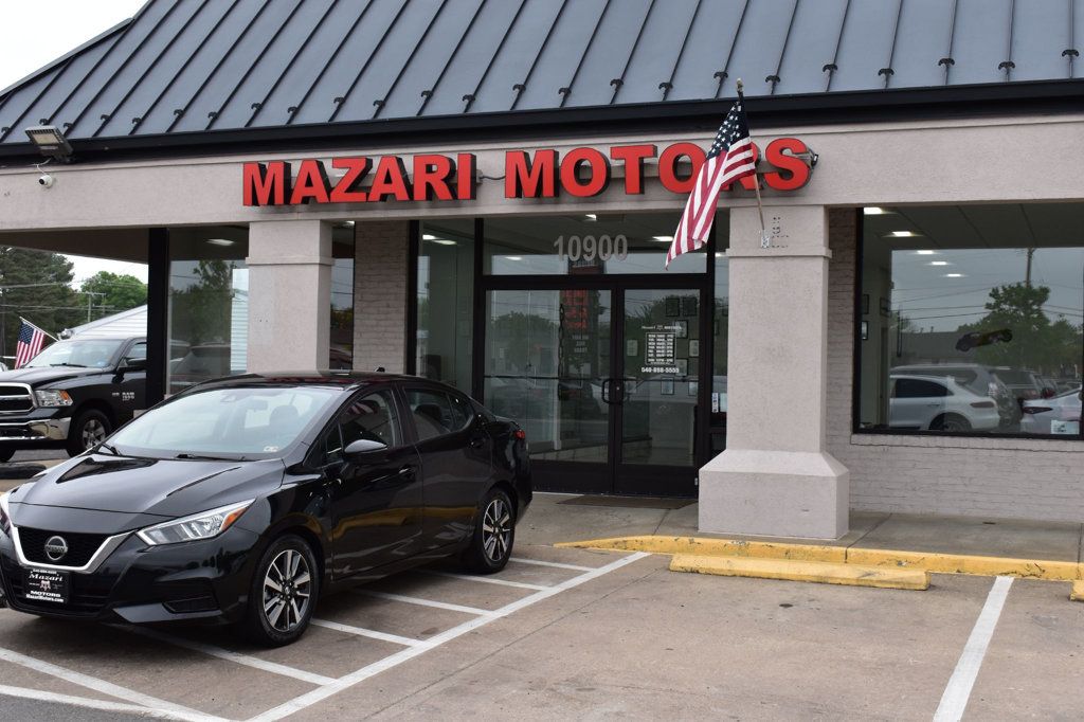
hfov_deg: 43.6
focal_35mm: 45
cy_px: 361
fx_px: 1354
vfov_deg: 29.8
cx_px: 542
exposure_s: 1/200
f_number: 10
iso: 400
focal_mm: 30
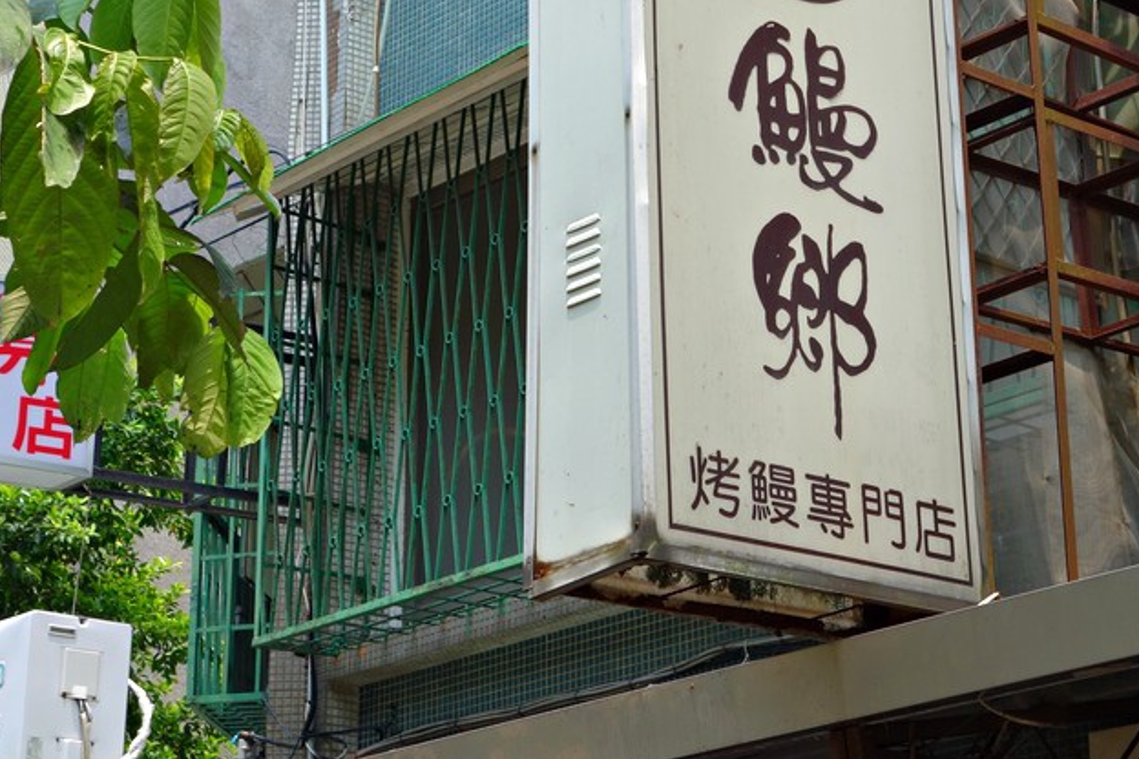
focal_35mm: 87
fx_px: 2752
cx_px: 840
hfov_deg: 23.2
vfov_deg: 15.6
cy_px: 182
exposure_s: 1/200
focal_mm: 19.53
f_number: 5.6
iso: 125
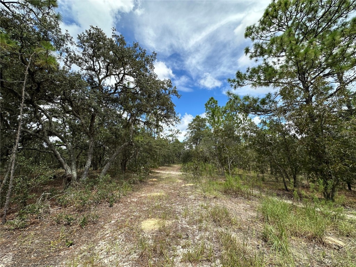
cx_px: 178
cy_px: 134
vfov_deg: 85.7
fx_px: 144
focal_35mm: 14
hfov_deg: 102.1
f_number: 2.2
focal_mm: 2.22
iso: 50
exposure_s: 1/1195
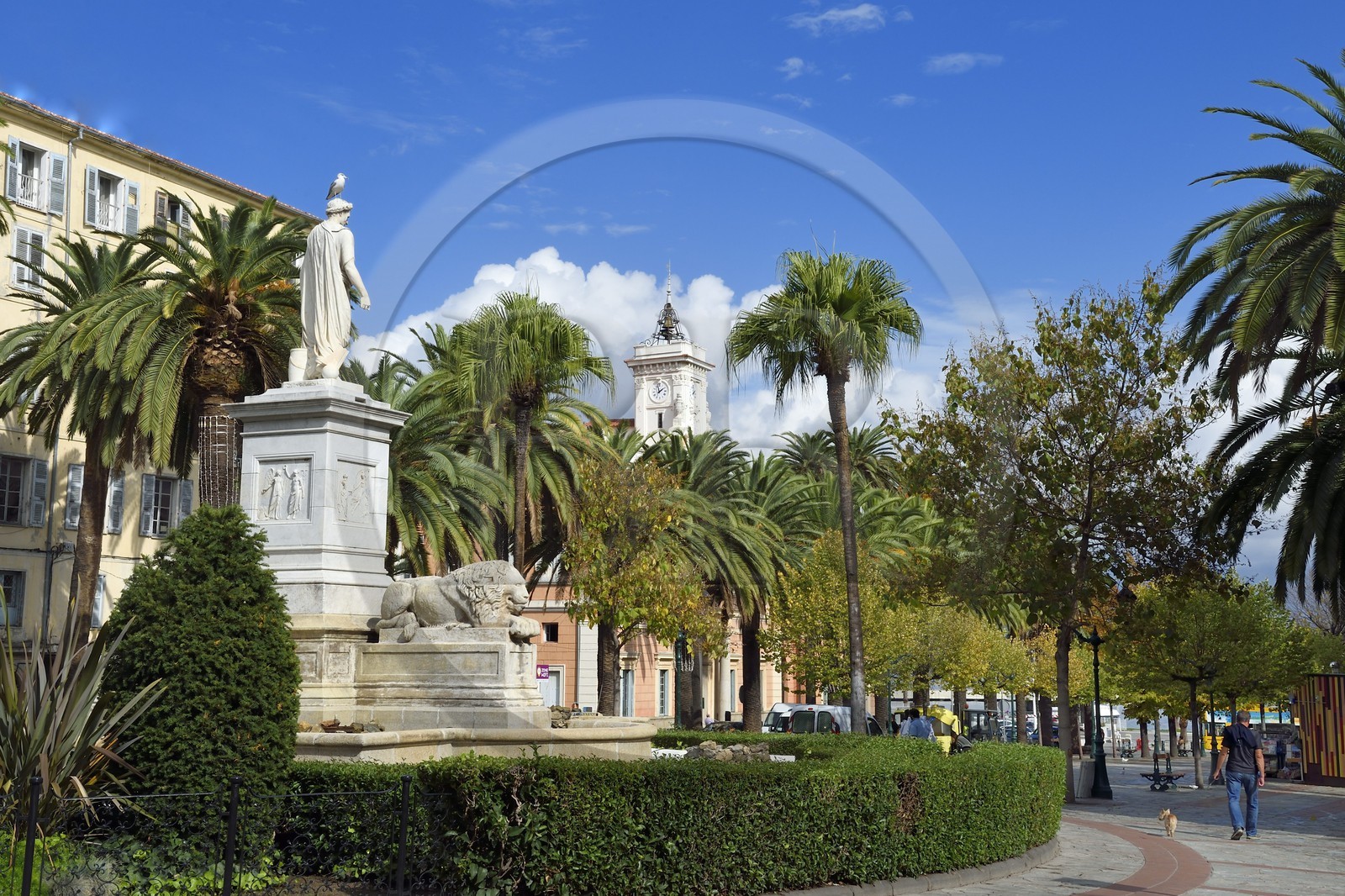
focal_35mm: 42
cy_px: 448
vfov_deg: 31.9
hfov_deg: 46.4
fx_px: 1569
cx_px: 672
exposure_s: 1/320
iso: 200
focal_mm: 42
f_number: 14
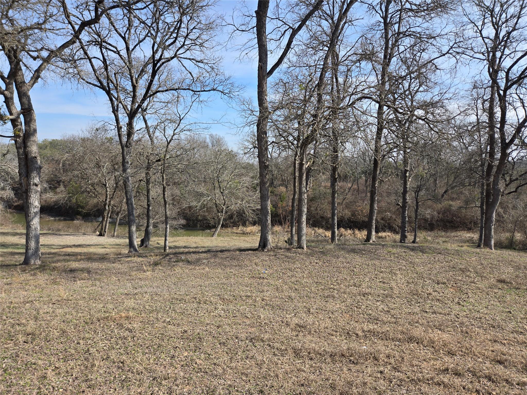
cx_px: 264
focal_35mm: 23
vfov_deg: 58.9
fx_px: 350
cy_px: 198
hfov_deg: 73.9
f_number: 1.8
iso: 25
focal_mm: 5.4
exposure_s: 1/1369
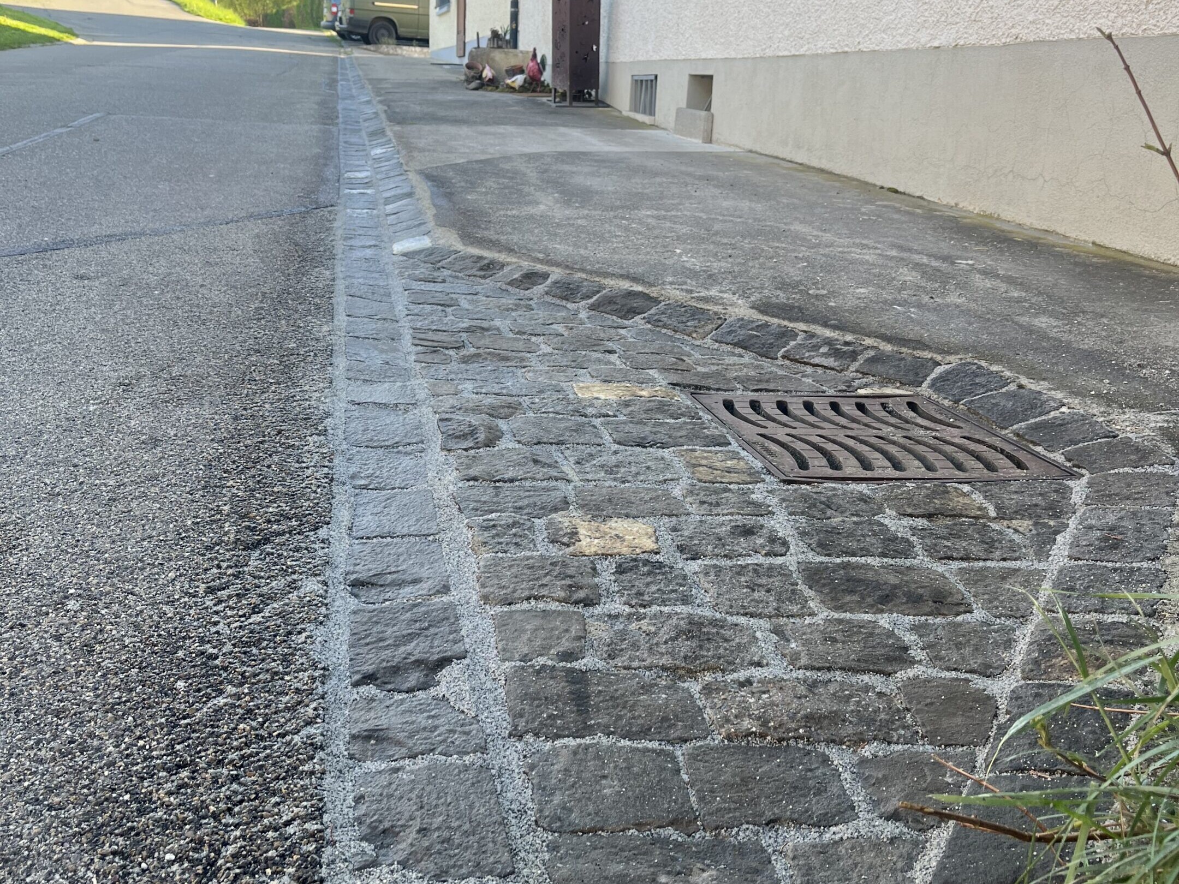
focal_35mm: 26
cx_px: 590
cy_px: 442
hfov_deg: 67.3
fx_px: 886
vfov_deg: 53.1
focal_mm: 5.1
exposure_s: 1/276
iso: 40
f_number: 1.6
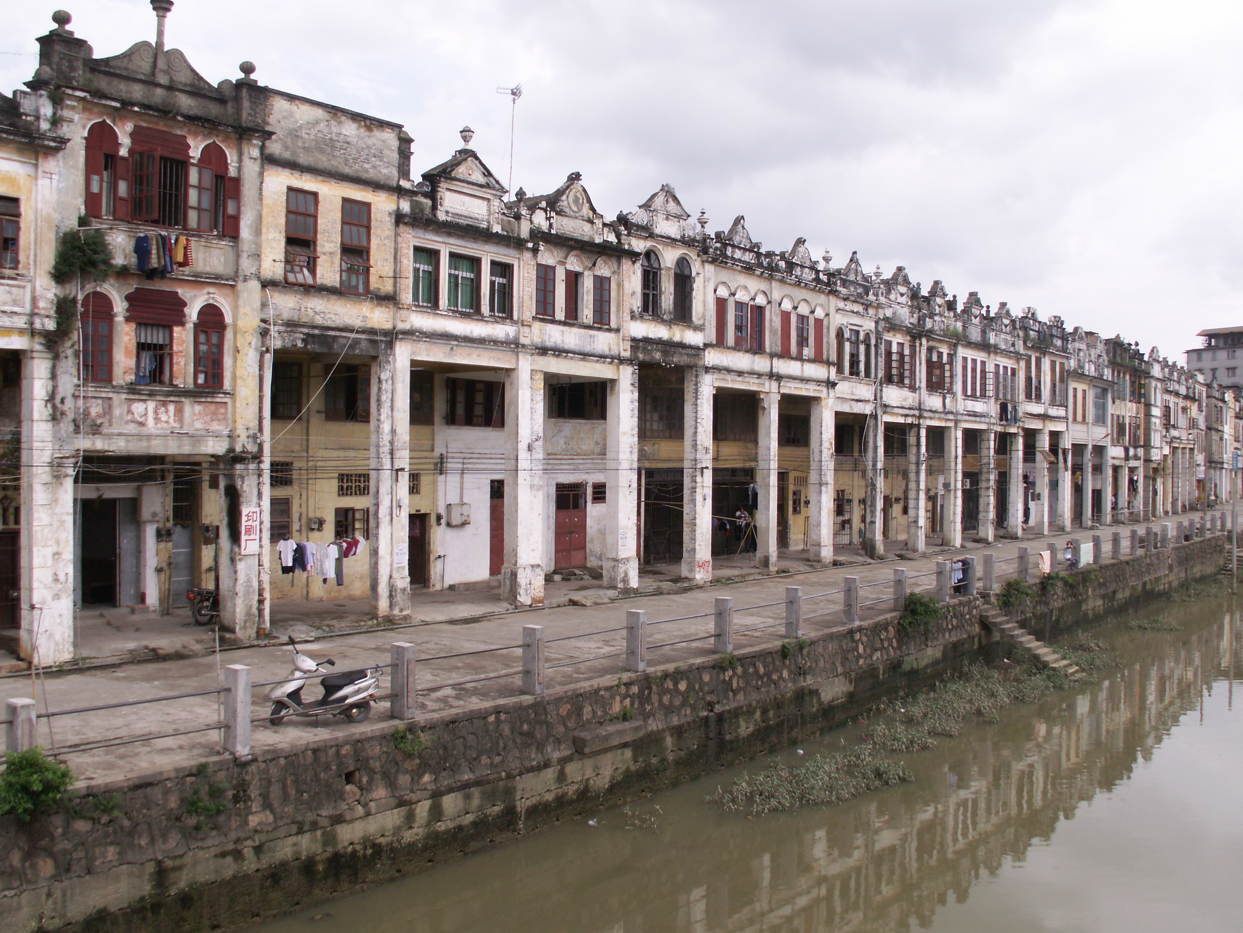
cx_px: 622
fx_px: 1257
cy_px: 466
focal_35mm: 35
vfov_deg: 40.7
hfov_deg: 52.6
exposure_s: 1/250
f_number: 4.5
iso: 50
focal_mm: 5.86
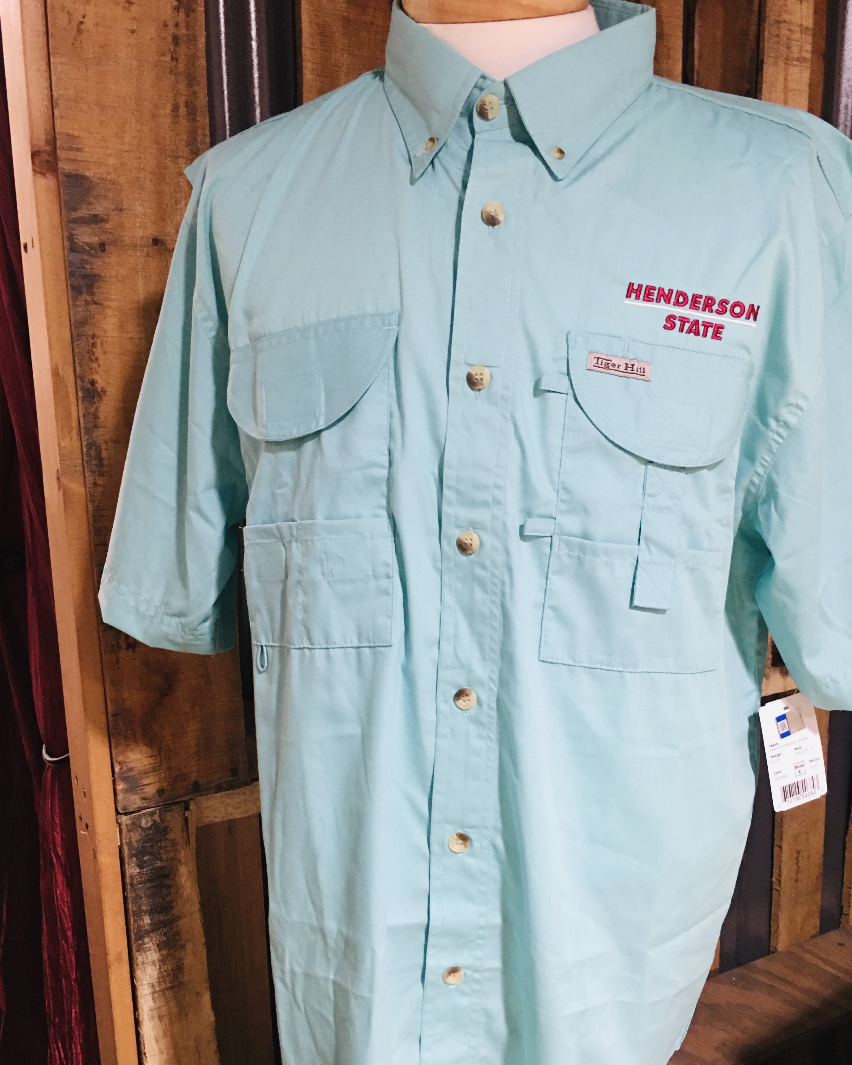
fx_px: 1072
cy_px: 616
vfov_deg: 52.6
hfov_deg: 43.3
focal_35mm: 34
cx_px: 470
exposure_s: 1/10
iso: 100
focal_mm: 4.15
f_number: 2.2
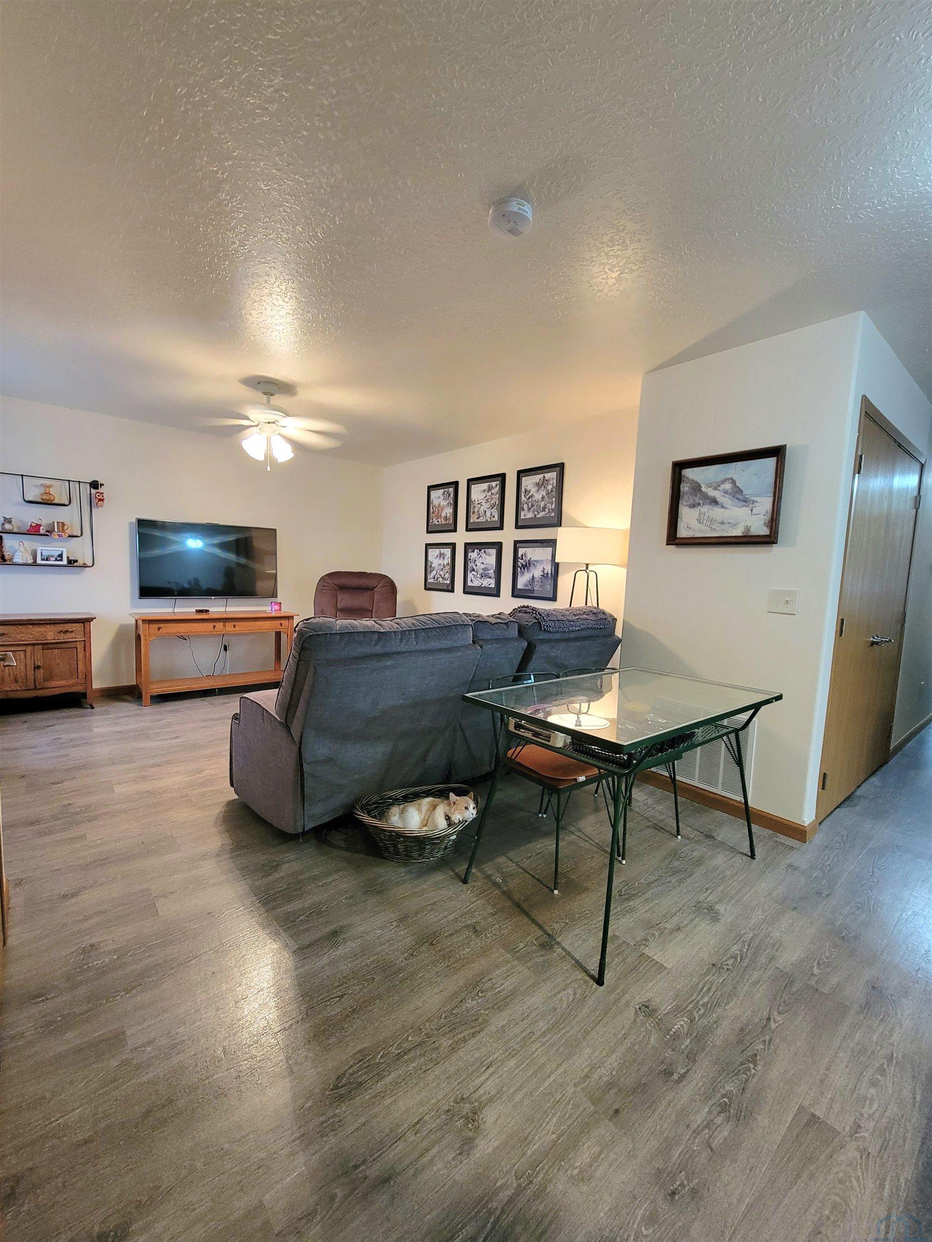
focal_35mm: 13
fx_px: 467
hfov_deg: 89.9
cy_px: 621
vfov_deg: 106.2
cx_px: 466
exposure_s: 1/30
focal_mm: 2.2
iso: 320
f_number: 2.2
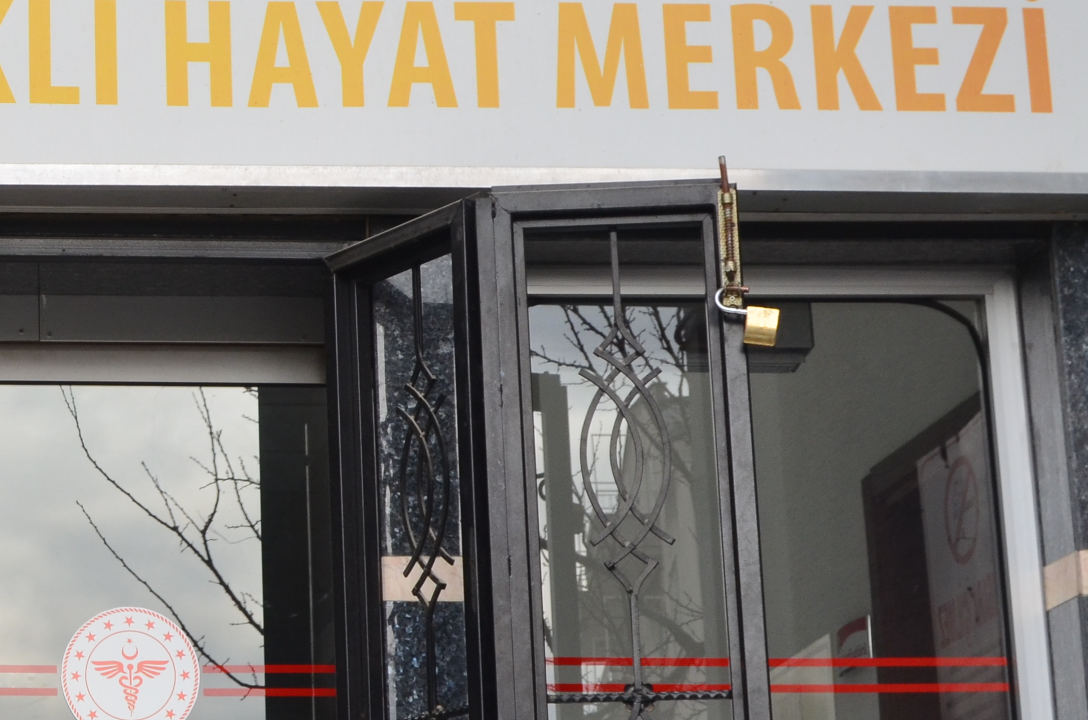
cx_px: -151
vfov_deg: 11.9
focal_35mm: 115
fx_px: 3468
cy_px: 294
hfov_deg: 17.2
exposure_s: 1/200
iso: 400
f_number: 10
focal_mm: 30
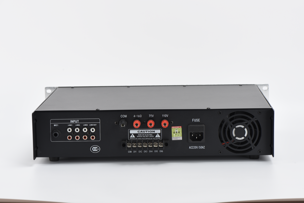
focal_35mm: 105
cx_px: 152
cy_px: 102
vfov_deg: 13.1
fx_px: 887
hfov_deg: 19.5
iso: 200
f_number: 14
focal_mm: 105
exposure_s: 1/125
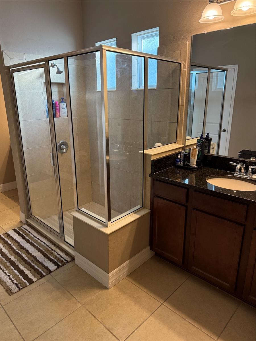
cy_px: 170
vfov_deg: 71.6
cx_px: 128
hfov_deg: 56.8
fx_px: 237
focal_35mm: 24
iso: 400
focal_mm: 6.76
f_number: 1.78
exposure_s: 1/120
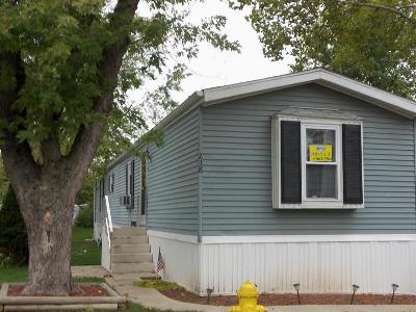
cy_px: 156
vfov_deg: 30.3
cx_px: 208
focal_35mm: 48
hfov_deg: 39.7
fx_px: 577
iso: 64
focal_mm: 8.7
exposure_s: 1/100
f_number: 3.8
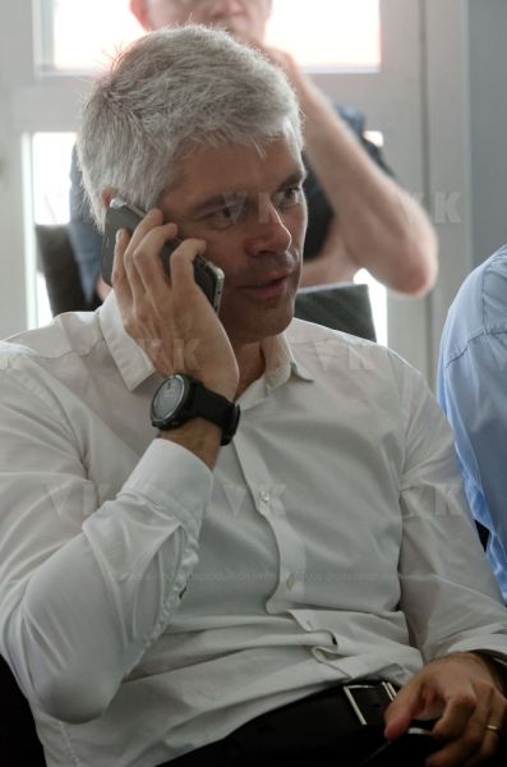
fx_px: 4459
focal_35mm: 210
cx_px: 254
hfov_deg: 6.5
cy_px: 384
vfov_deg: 9.8
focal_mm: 140
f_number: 5.6
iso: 1600
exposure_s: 1/125
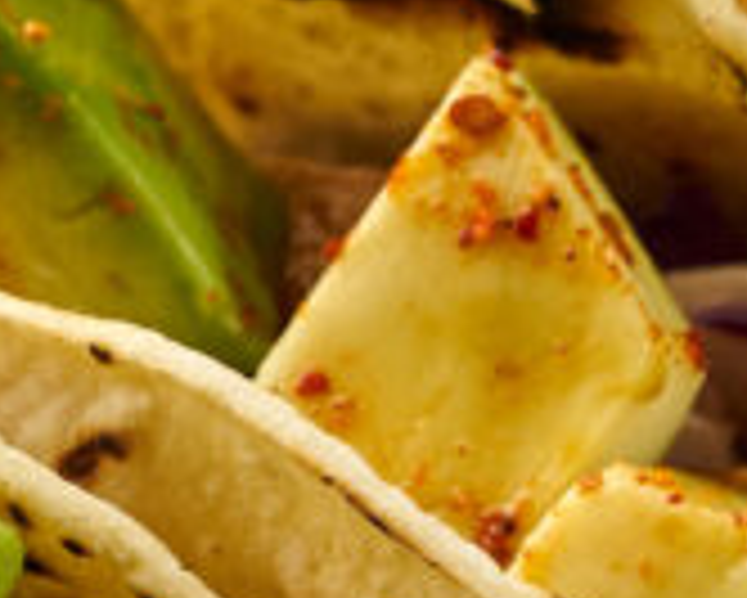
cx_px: 27
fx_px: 7875
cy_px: 769
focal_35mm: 356
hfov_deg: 5.4
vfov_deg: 4.3
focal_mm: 41
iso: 200
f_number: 5.6
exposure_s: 1/25
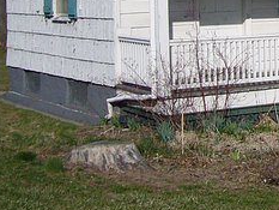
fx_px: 960
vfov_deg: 12.2
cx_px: 405
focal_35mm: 119
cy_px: -33
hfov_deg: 15.4
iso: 80
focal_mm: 6.1
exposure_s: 1/500
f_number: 6.3
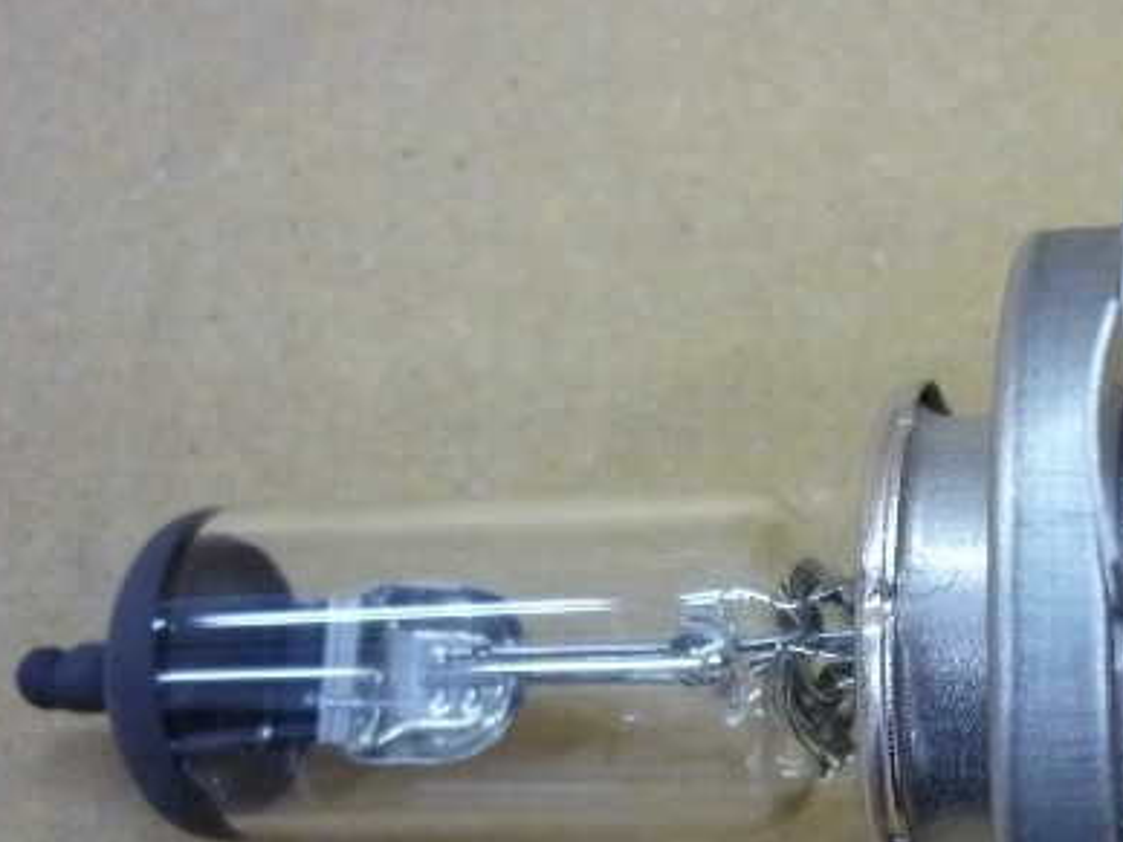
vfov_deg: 21.3
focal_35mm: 68
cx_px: 889
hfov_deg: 28.0
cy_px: 697
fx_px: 2206
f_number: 2.8
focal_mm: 5.5
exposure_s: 1/25
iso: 400
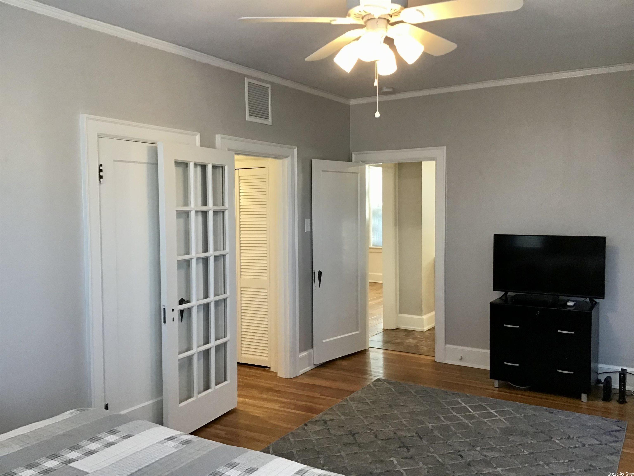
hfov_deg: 58.4
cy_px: 238
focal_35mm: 31
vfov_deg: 45.4
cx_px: 317
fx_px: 568
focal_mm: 3.3
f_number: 2.4
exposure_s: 1/30
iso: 100
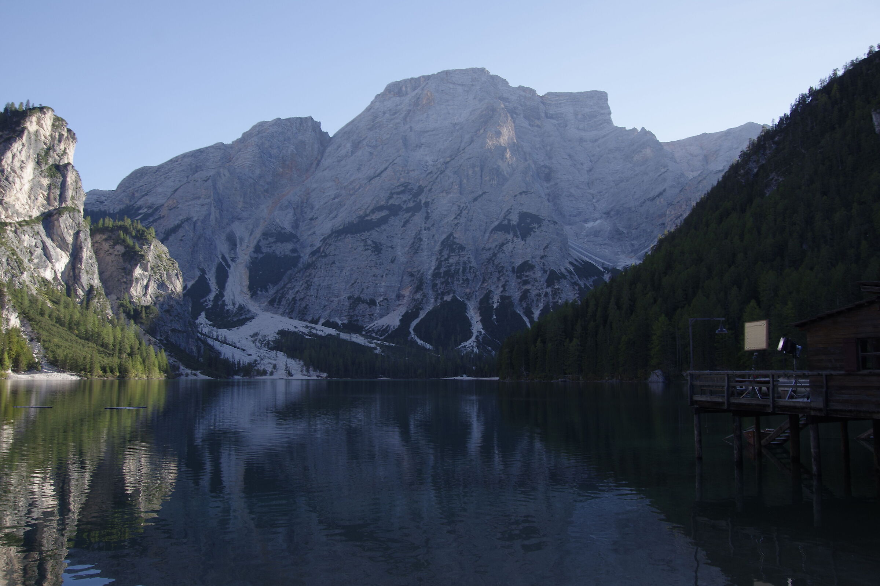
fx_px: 659
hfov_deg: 67.4
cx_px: 440
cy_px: 293
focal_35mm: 27
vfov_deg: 47.9
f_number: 7.1
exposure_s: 1/160
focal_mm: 18
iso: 200
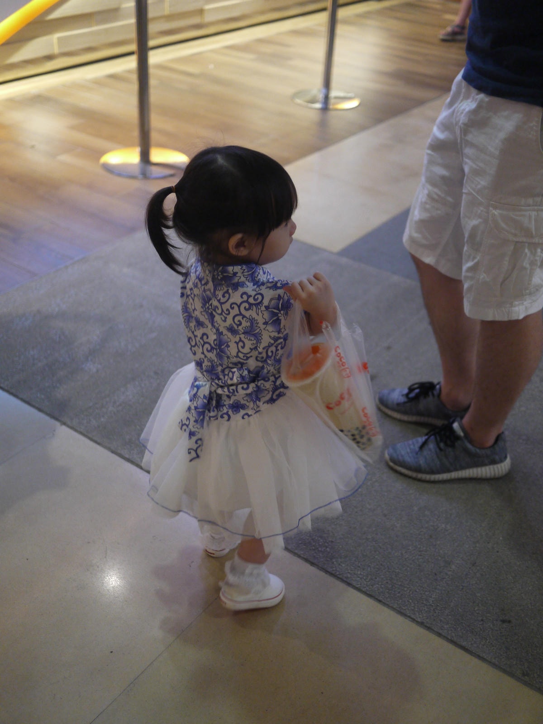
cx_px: 272
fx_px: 837
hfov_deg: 36.0
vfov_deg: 46.8
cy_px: 362
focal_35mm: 40
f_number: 1.7
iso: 800
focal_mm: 20
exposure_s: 1/125
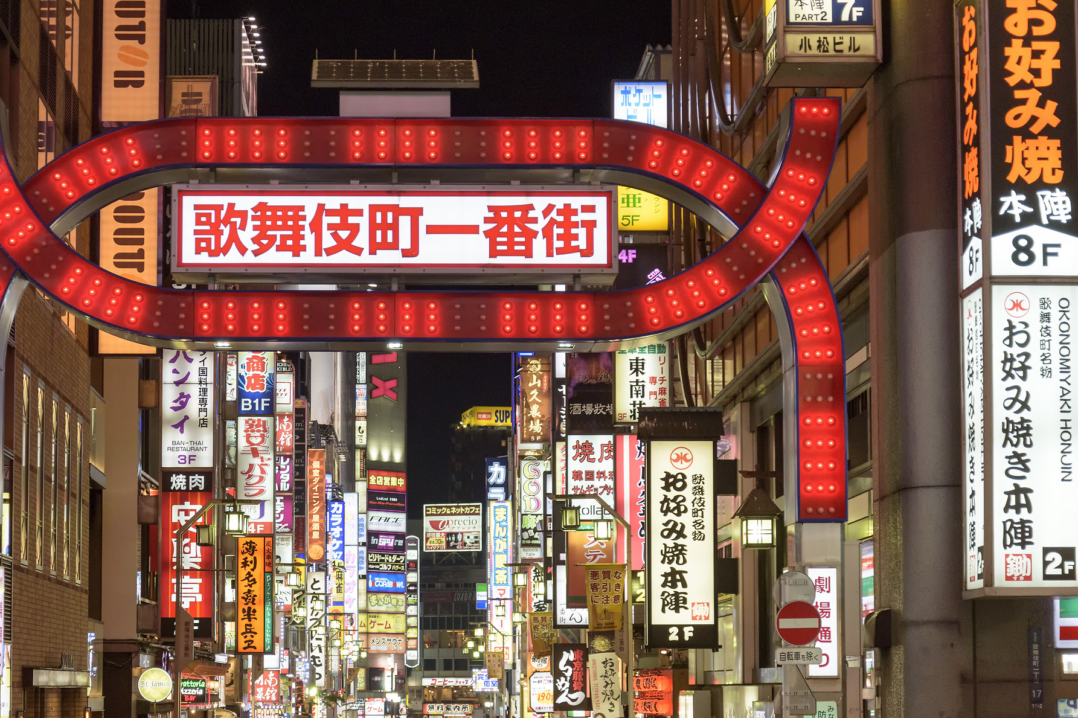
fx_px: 2335
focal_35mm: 78
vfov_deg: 17.5
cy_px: 457
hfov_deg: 25.9
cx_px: 403
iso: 1600
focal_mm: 58
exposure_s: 1/250
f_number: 4.5
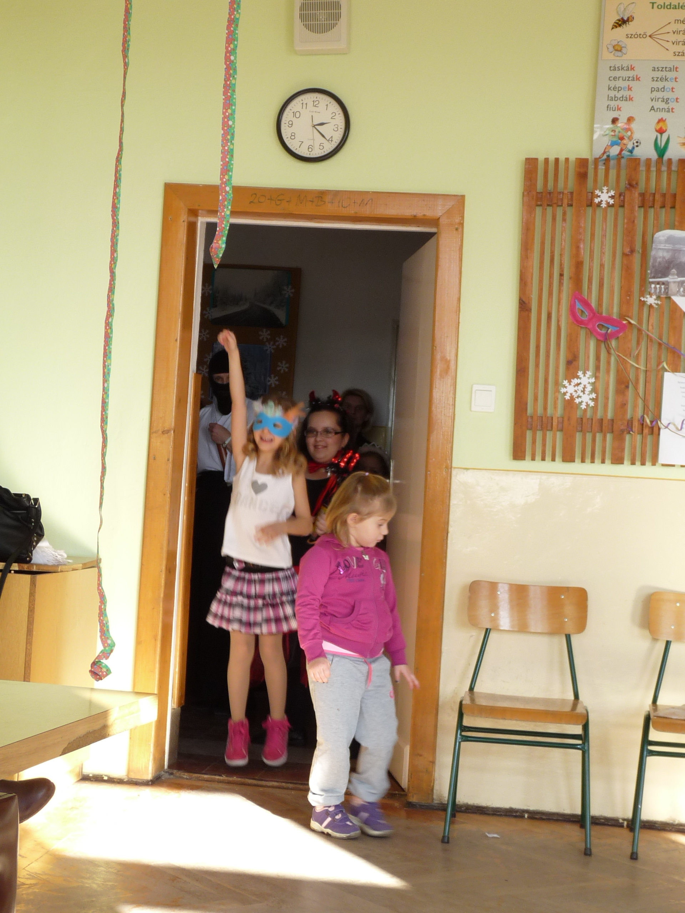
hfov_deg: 24.0
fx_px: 1609
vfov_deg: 31.7
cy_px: 456
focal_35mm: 61
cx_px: 342
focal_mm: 7.6
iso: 100
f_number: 3
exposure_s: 1/50
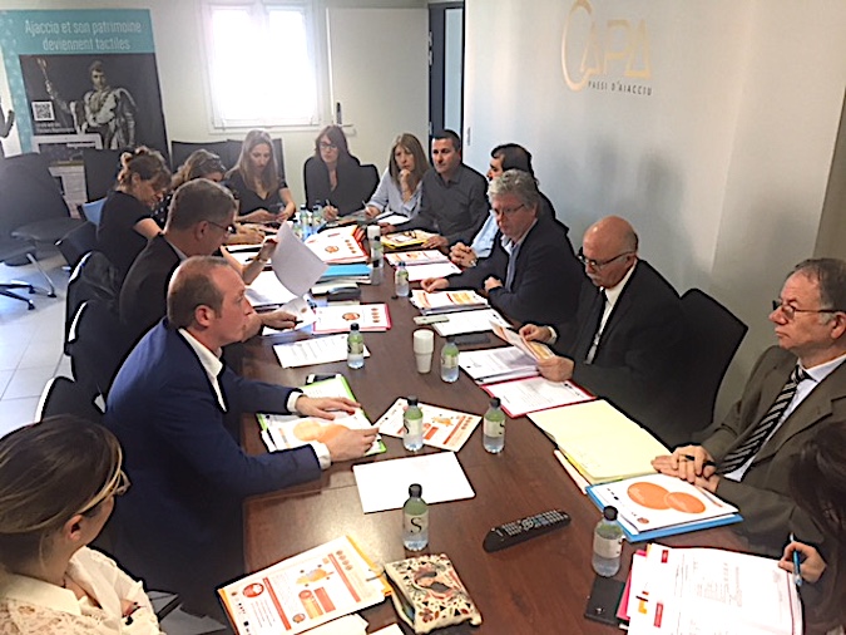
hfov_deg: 61.7
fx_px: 709
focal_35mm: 29
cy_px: 318
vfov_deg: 48.2
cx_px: 423
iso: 50
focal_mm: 4.15
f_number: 2.2
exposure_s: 1/33
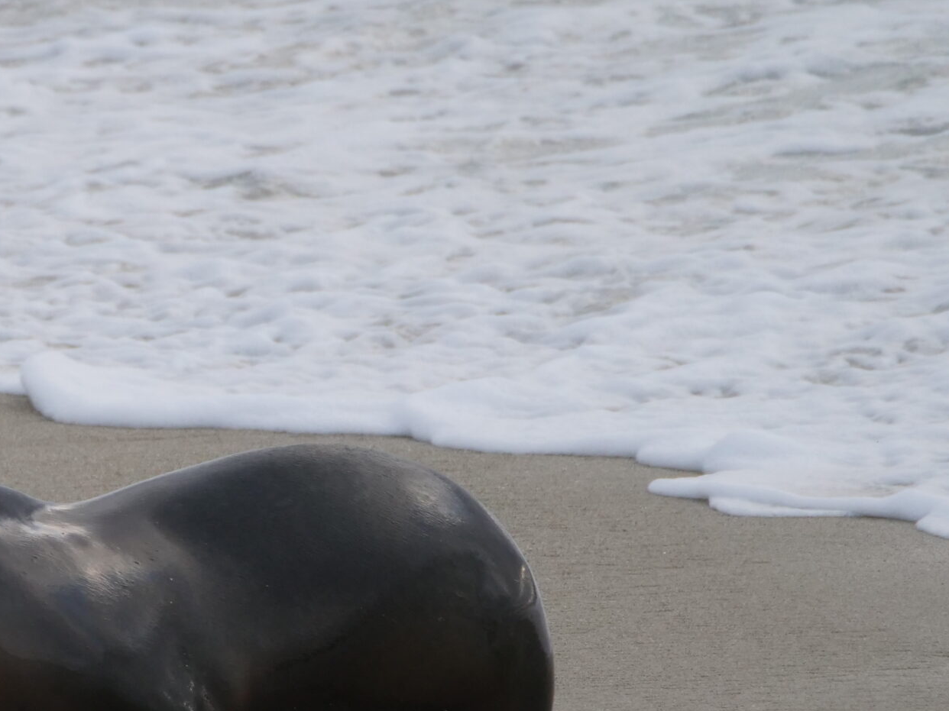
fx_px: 33906
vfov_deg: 1.2
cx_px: 128
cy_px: 597
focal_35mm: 1237
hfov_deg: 1.6
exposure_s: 1/640
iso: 800
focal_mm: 300
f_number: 6.7
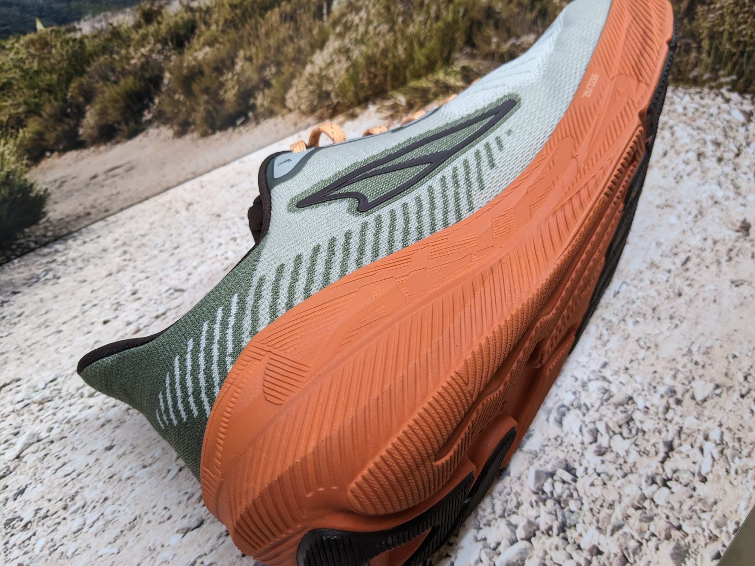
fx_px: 589
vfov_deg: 51.4
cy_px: 283
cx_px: 378
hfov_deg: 65.3
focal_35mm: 27
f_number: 1.73
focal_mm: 4.38
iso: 68
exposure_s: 1/120
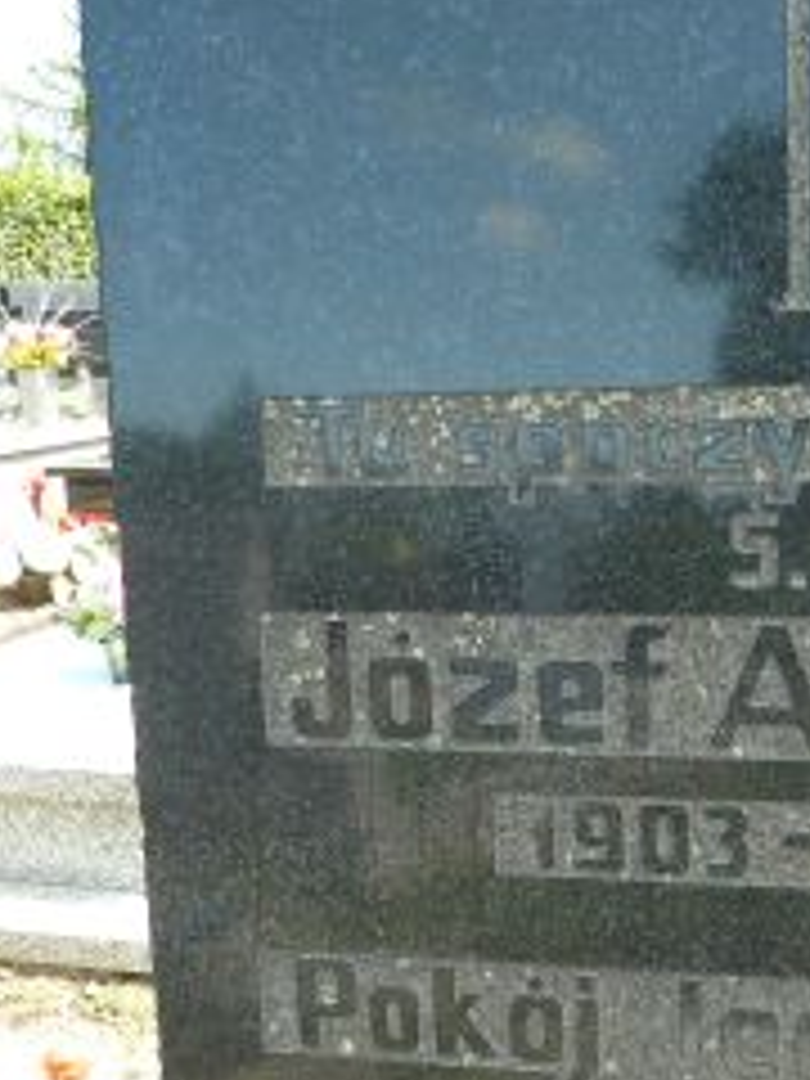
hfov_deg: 28.0
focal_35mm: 50
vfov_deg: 37.6
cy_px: 756
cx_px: 724
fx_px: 1560
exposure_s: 1/100
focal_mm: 4.1
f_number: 3.3
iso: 80
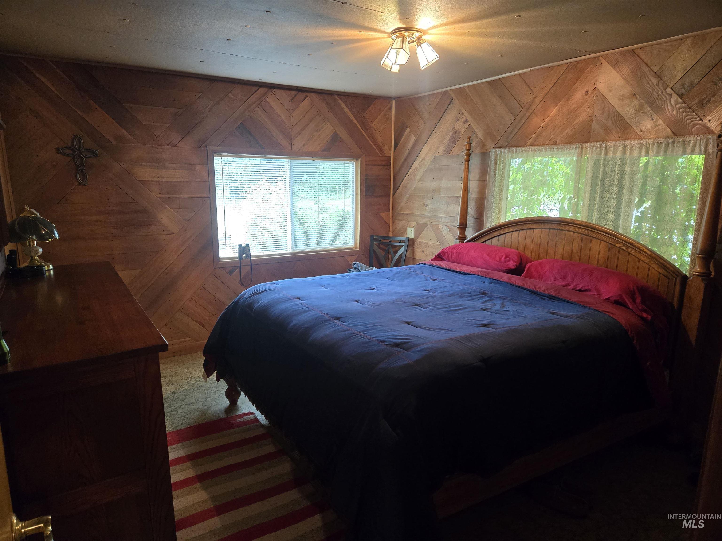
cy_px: 270
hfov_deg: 73.9
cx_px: 361
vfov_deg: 58.9
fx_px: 480
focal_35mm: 23
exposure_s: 1/60
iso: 640
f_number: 1.8
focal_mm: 5.4
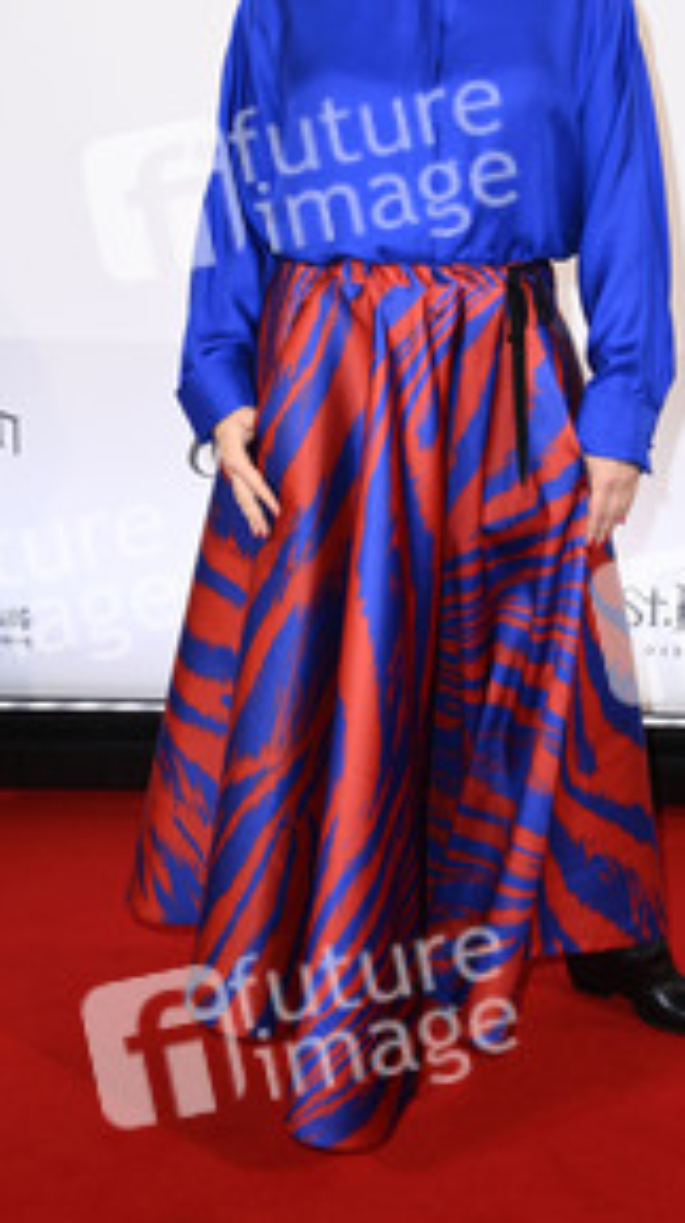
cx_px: 423
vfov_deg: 35.6
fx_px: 1878
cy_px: 394
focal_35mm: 58
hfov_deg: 20.6
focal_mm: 40
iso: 1250
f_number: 5.6
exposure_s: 1/250
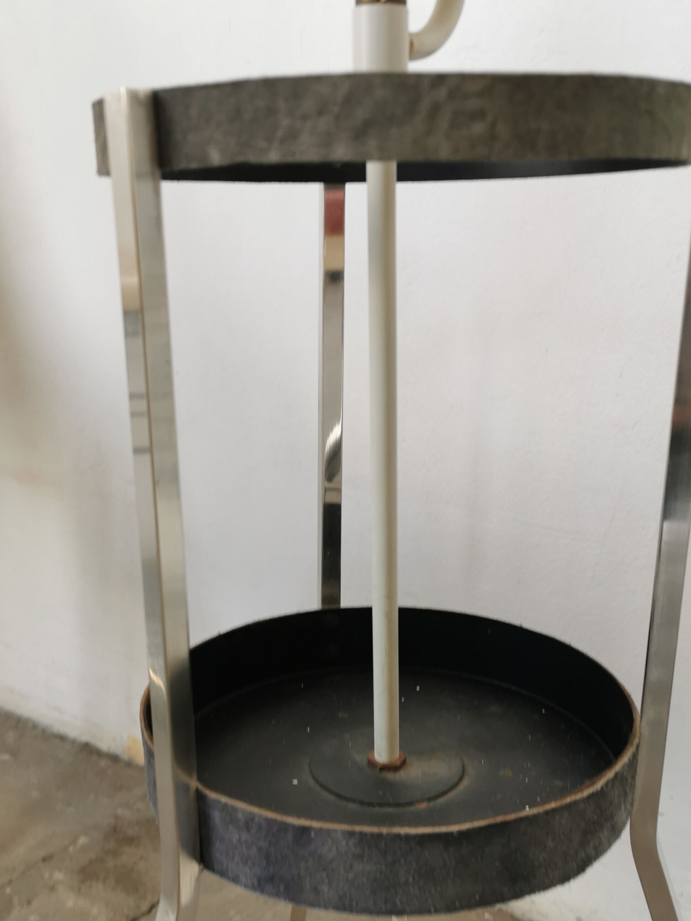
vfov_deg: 48.6
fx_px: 1011
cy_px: 565
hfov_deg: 37.7
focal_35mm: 38
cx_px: 333
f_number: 1.6
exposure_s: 1/100
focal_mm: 5.56
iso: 80
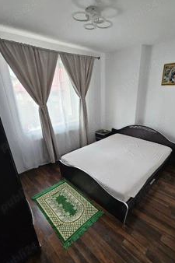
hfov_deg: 73.2
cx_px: 101
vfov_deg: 96.6
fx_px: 117
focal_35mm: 16
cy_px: 141
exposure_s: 1/60.2
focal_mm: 2.2
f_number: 2.2
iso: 160
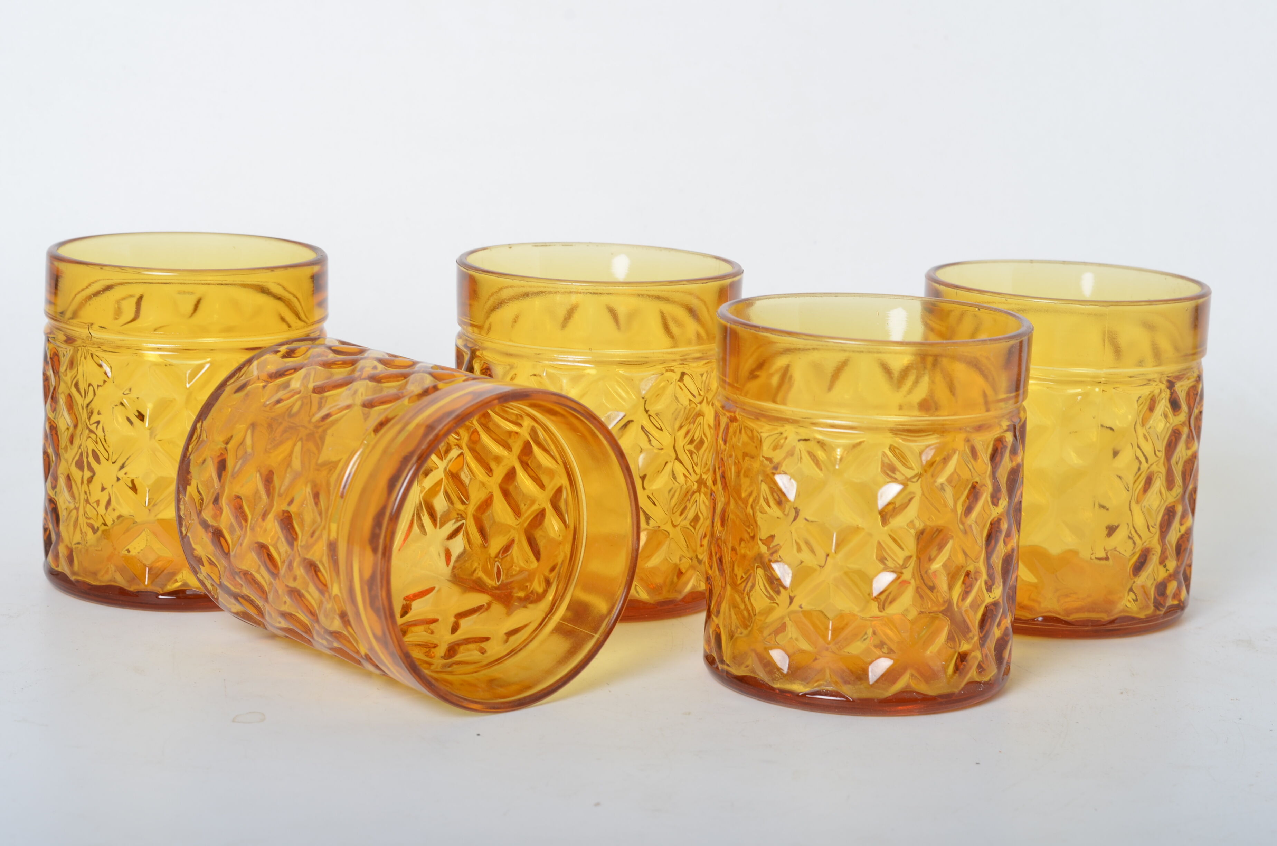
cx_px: 638
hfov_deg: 27.0
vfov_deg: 18.1
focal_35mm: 75
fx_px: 2655
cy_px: 423
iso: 100
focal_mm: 50
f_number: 10
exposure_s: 1/160
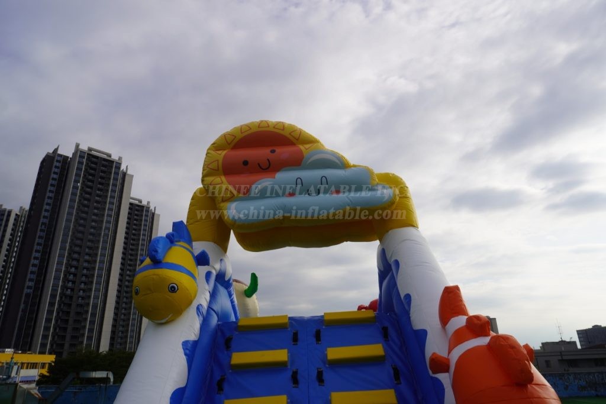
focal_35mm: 24
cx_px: 303
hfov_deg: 73.7
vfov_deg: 53.1
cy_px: 202
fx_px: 404
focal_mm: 16
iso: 100
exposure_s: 1/200
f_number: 10
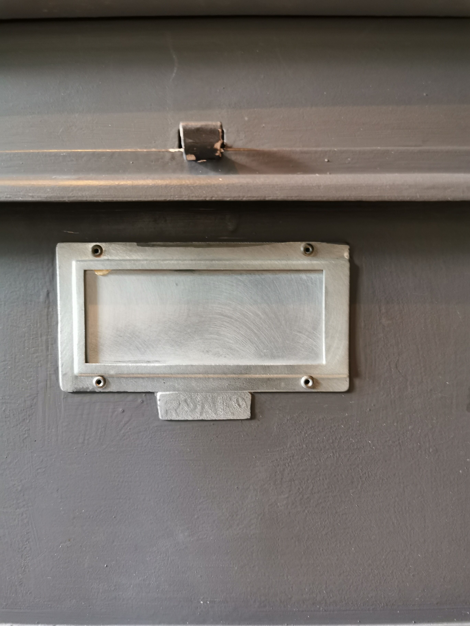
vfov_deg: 65.3
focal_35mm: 27
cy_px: 313
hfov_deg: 51.4
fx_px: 489
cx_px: 235
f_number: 1.6
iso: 500
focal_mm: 5.56
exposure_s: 1/25
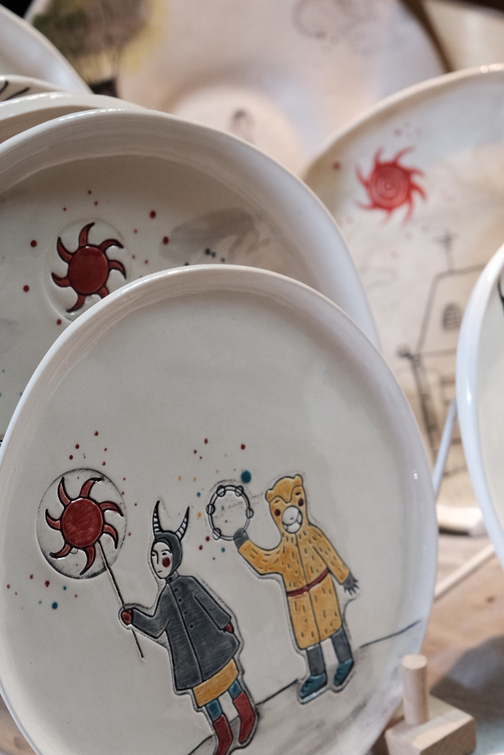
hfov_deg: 12.5
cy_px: 521
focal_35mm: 110
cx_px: 267
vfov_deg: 18.5
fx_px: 2310
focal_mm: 52.4
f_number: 4
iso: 1600
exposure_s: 1/60
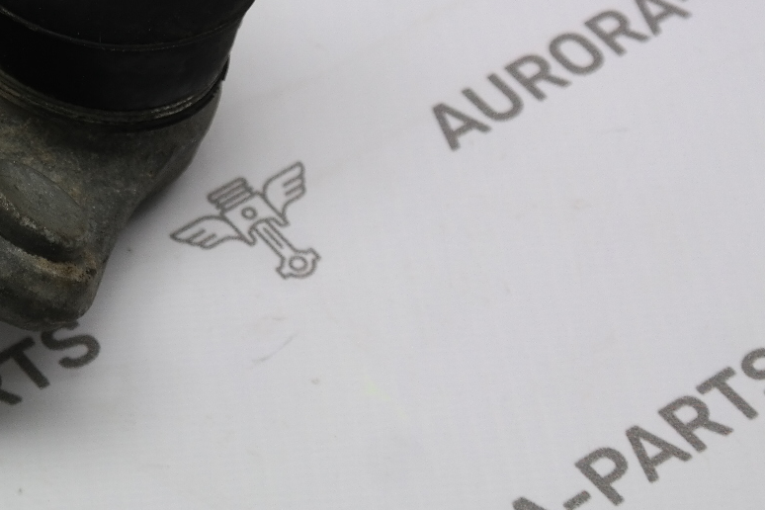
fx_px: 3463
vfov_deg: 8.4
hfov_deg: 12.5
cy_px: -4
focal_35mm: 163
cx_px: 20
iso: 200
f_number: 5.6
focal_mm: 48
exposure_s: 1/80
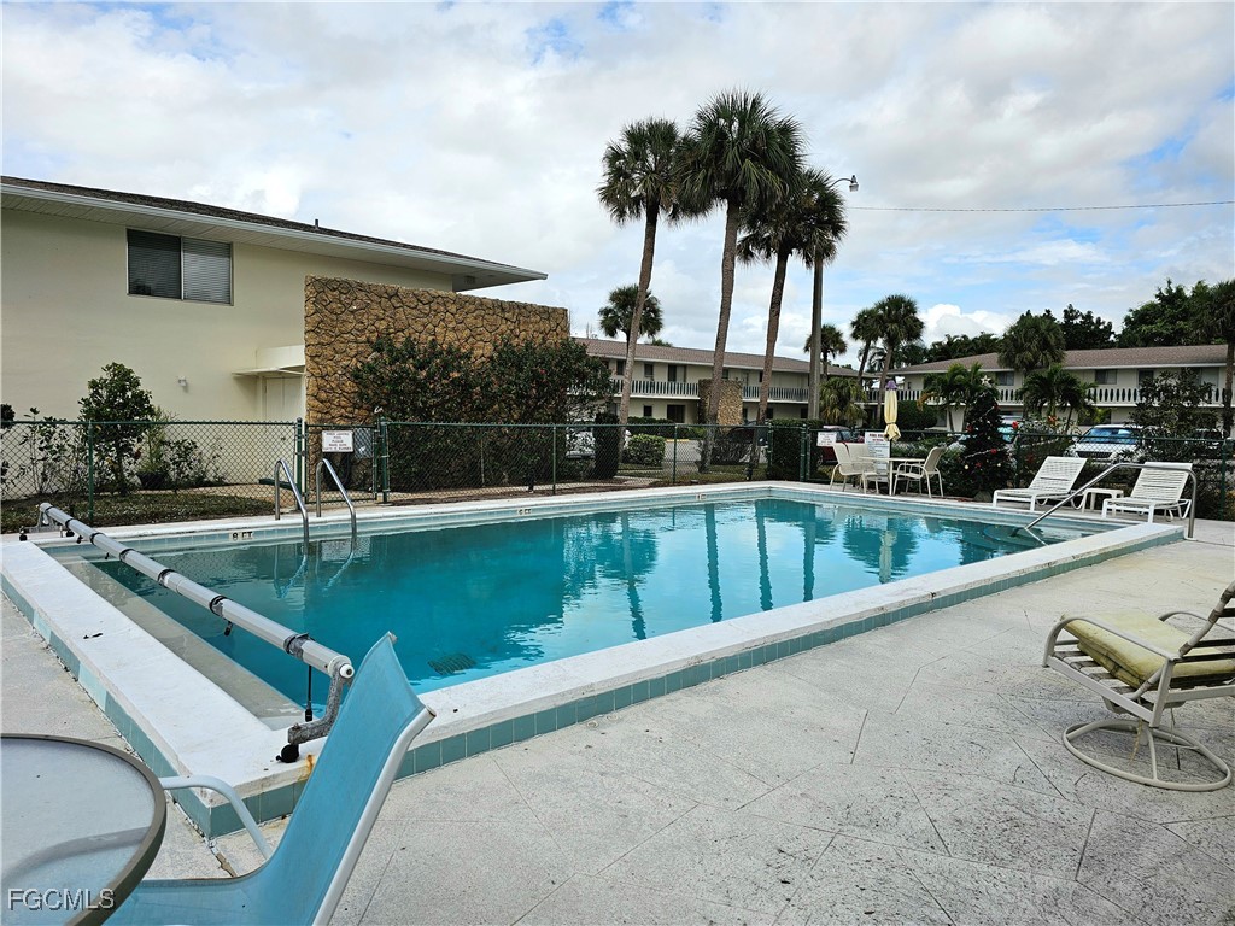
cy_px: 463
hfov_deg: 73.9
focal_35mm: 23
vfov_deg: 58.9
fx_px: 821
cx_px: 618
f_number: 1.7
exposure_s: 1/1111
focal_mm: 6.3
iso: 10
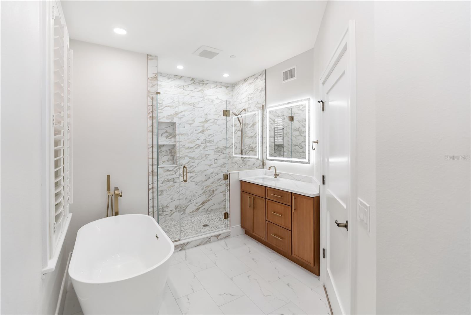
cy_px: 158
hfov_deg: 96.7
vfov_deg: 73.8
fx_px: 209
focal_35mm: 16
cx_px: 236
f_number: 2.8
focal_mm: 16
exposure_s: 1/125
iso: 160
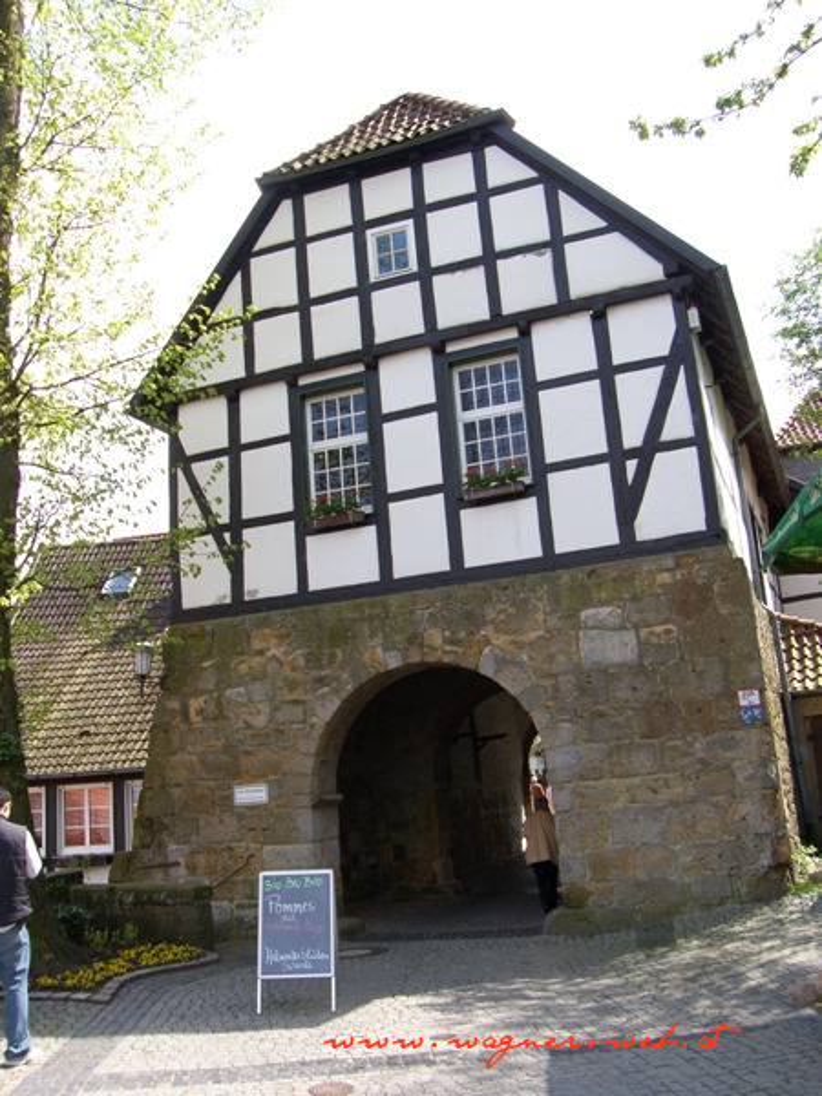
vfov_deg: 52.6
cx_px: 411
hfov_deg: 40.7
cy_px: 548
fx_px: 1108
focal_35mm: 35
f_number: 5
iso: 50
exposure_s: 1/160
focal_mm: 9
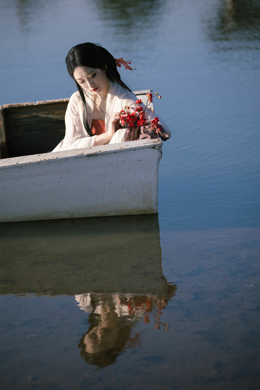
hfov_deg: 9.8
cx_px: 130
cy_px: 195
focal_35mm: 140
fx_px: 1517
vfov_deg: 14.7
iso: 100
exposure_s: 1/1250
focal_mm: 140
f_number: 2.8
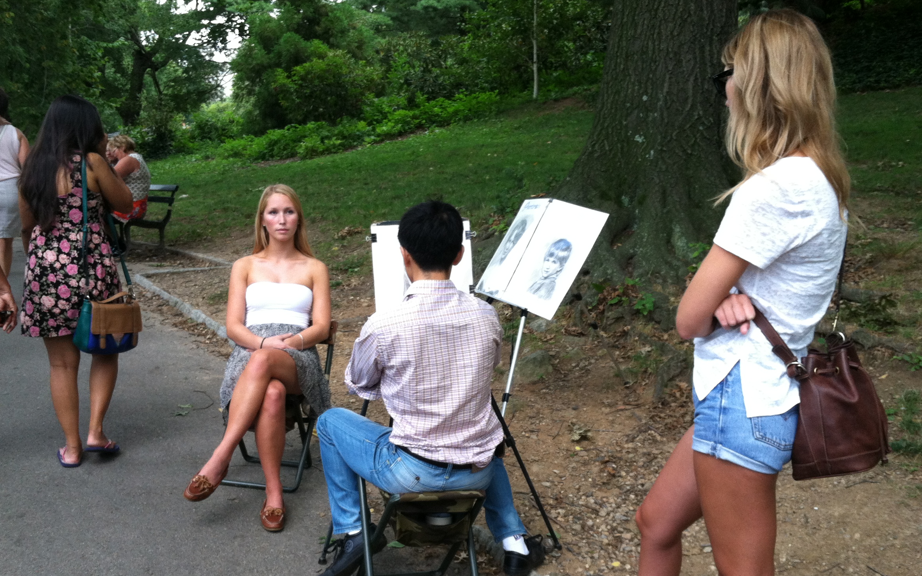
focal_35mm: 41
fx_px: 1030
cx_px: 431
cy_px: 344
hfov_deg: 48.2
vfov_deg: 31.2
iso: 100
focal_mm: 3.85
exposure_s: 1/120
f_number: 2.8
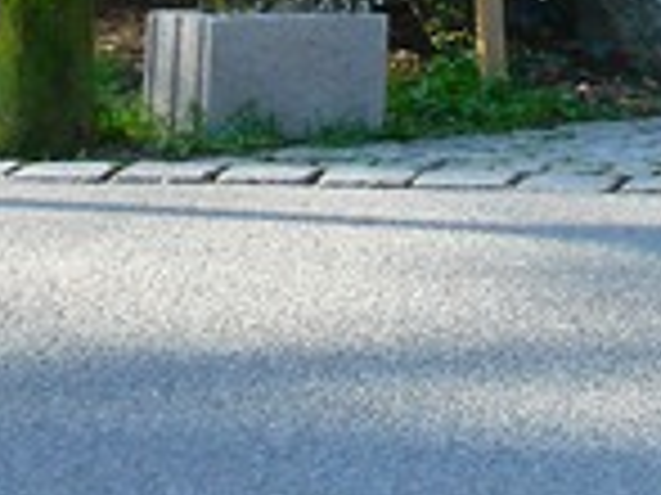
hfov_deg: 8.3
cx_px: 1605
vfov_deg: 6.4
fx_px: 4178
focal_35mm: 219
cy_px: -711
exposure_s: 1/50
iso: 100
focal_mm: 9.1
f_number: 2.8
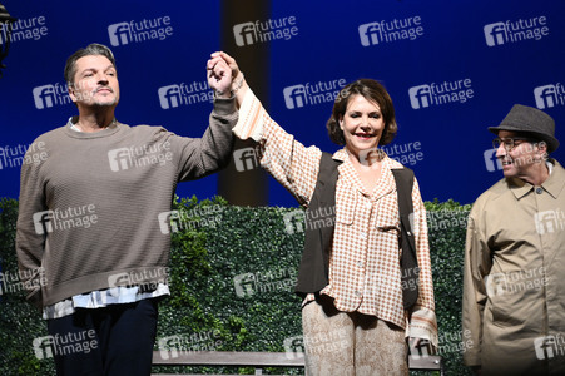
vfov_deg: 6.5
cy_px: 188
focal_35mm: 210
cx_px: 282
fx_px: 3293
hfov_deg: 9.8
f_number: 5.6
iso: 4000
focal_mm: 210
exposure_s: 1/250
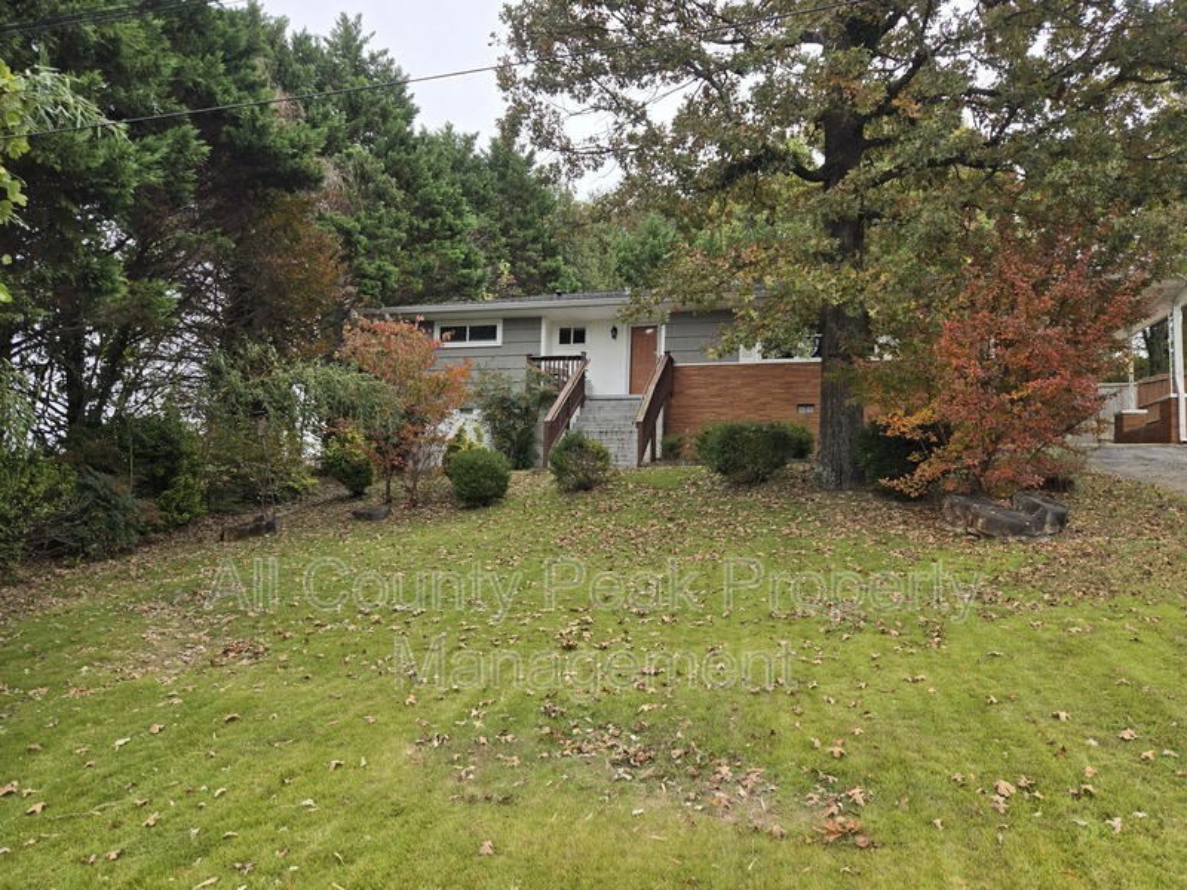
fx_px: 789
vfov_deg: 58.9
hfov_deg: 73.9
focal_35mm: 23
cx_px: 594
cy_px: 445
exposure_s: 1/596
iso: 25
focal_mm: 5.4
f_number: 1.8
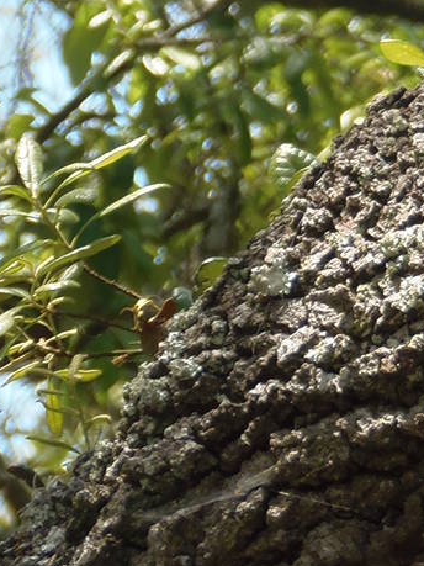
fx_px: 15882
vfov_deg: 2.0
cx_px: 409
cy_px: -317
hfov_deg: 1.5
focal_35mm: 972
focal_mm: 51.7
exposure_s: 1/100
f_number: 5.2
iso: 64
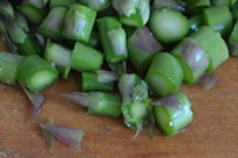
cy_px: 58
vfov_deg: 5.0
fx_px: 1815
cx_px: -133
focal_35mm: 275
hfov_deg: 7.4
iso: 400
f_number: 3.5
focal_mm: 50
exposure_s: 1/60
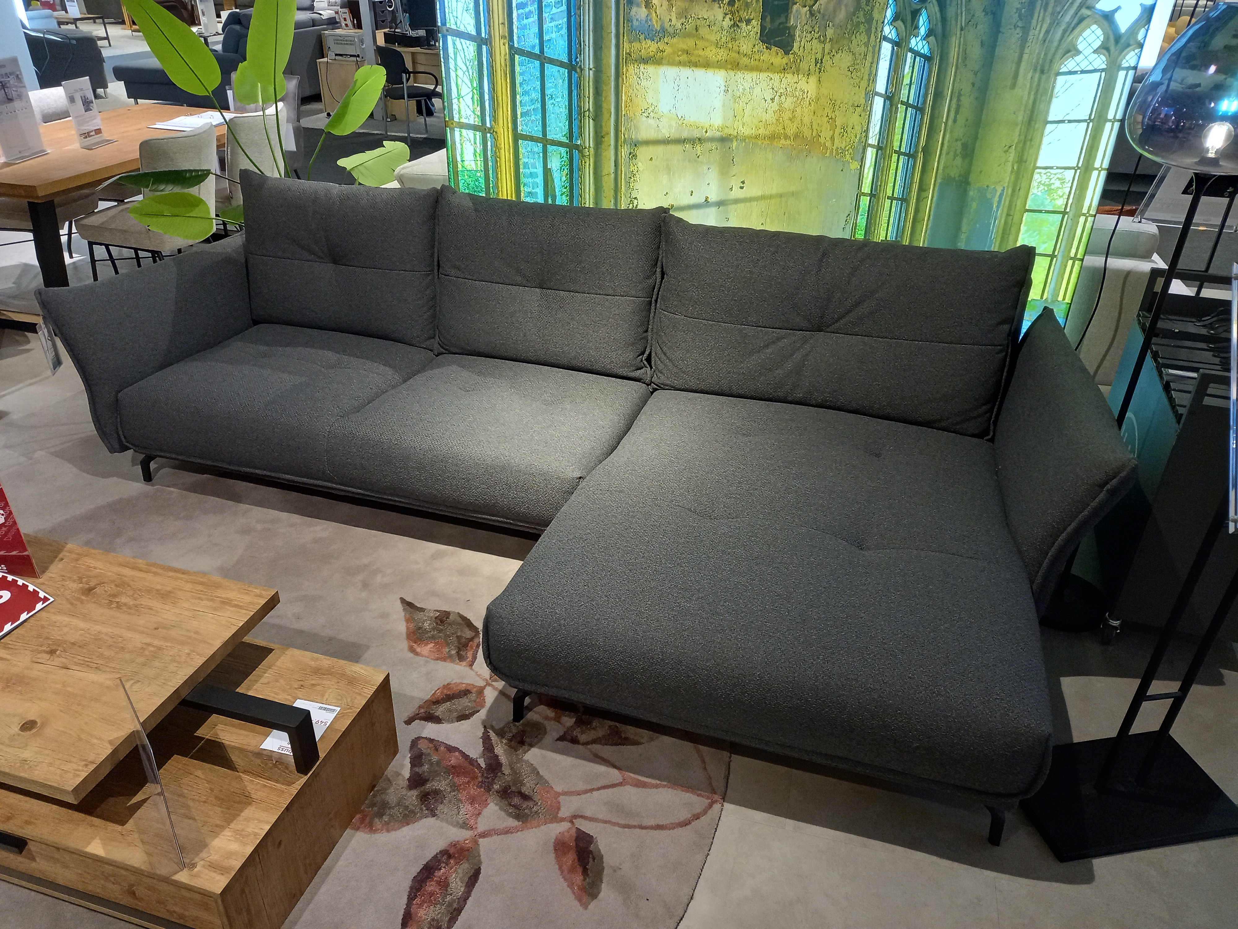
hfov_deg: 69.4
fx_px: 894
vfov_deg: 54.9
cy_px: 464
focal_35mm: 25
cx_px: 619
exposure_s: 1/30
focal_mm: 4.6
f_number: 2
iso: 250
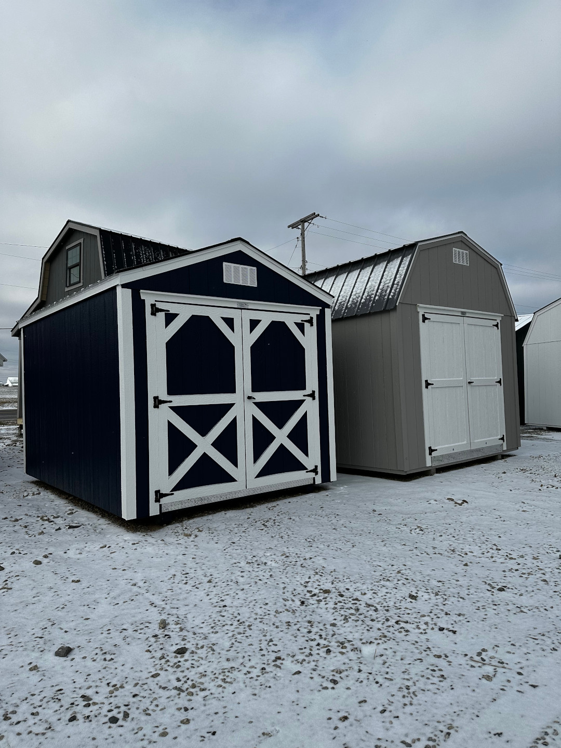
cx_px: 280
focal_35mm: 24
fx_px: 519
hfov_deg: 56.8
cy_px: 374
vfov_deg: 71.6
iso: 80
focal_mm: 6.86
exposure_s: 1/6623
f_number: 1.78
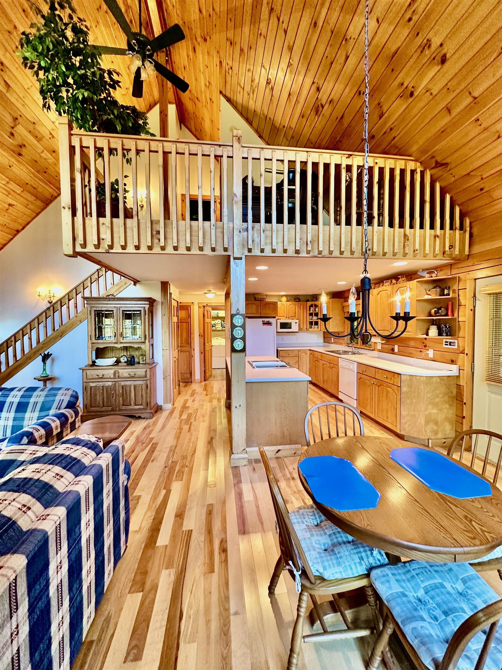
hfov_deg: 85.7
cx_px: 251
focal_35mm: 14
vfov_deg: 102.1
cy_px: 335
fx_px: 271
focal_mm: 2.22
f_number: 2.2
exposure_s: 1/60
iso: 200
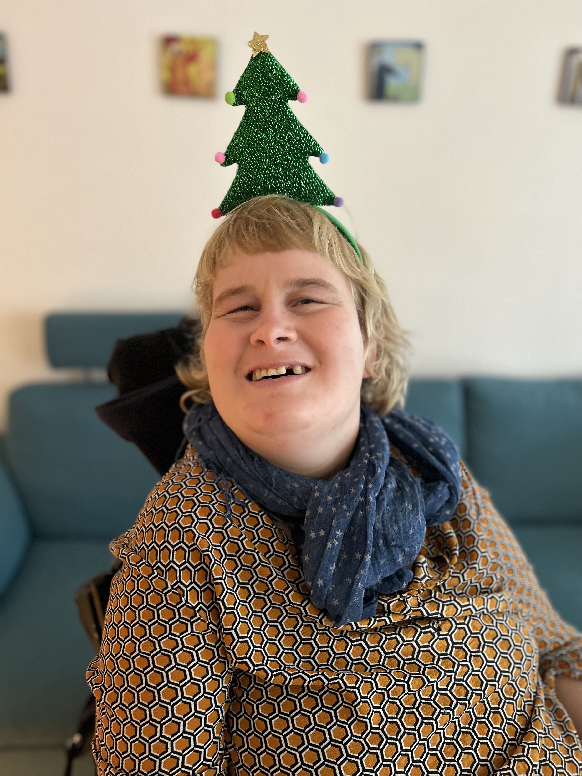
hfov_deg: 53.1
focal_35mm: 26
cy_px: 388
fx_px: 583
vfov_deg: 67.3
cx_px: 291
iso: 500
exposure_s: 1/50
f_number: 1.5
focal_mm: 5.7
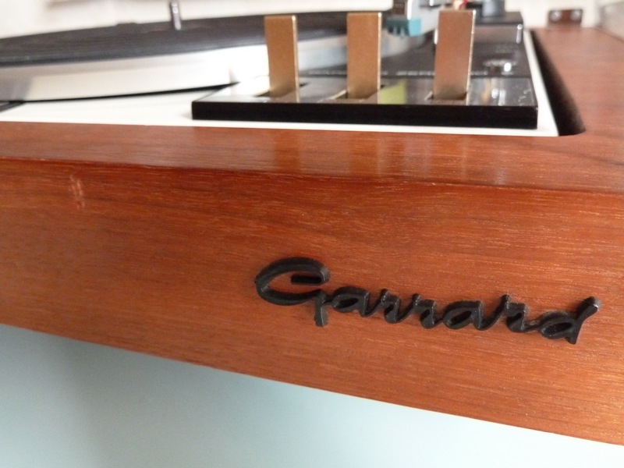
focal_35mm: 29
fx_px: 523
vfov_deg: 48.2
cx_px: 312
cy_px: 234
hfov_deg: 61.7
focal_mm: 4.7
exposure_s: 1/30
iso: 800
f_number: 3.4
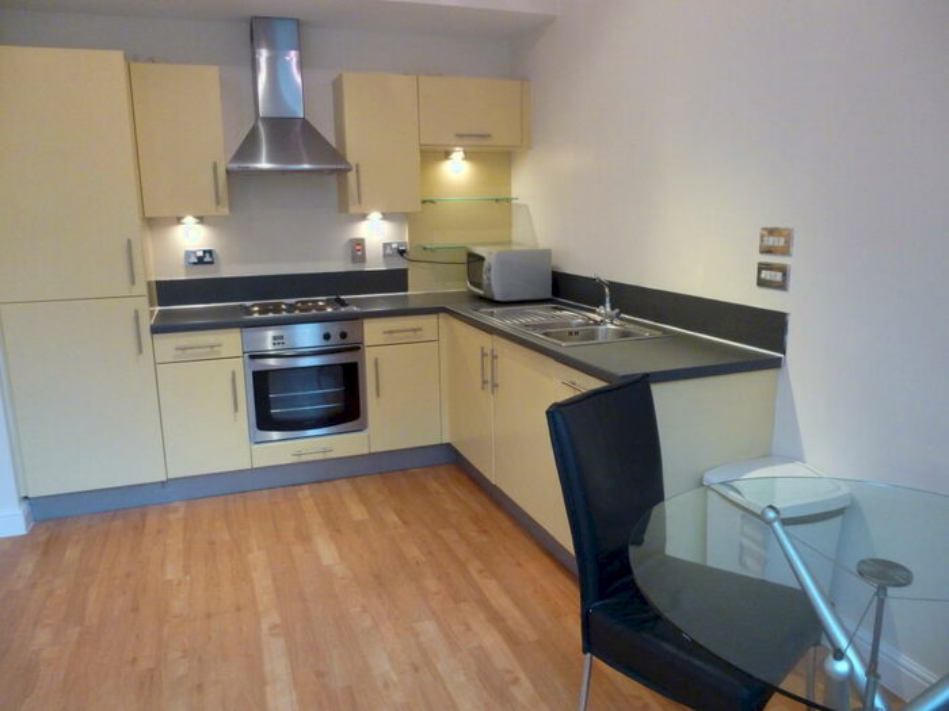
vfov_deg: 54.9
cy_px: 356
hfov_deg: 69.4
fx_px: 685
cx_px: 474
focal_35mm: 25
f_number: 3.1
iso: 400
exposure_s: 1/30
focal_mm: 4.5
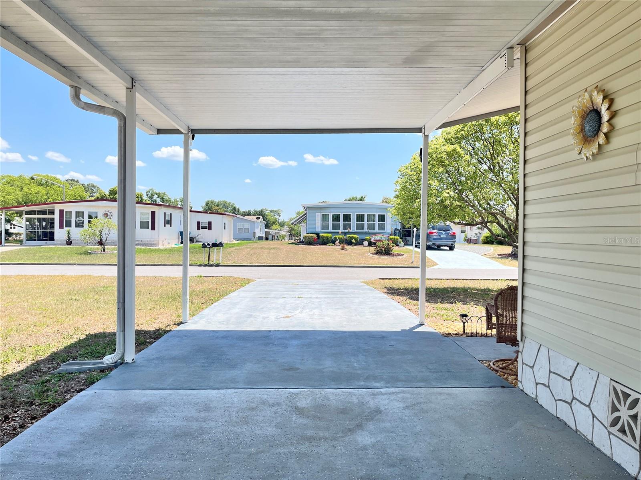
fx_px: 481
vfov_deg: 53.1
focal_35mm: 26
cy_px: 240
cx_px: 320
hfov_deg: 67.3
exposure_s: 1/1422
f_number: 1.6
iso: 50
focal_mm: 5.1
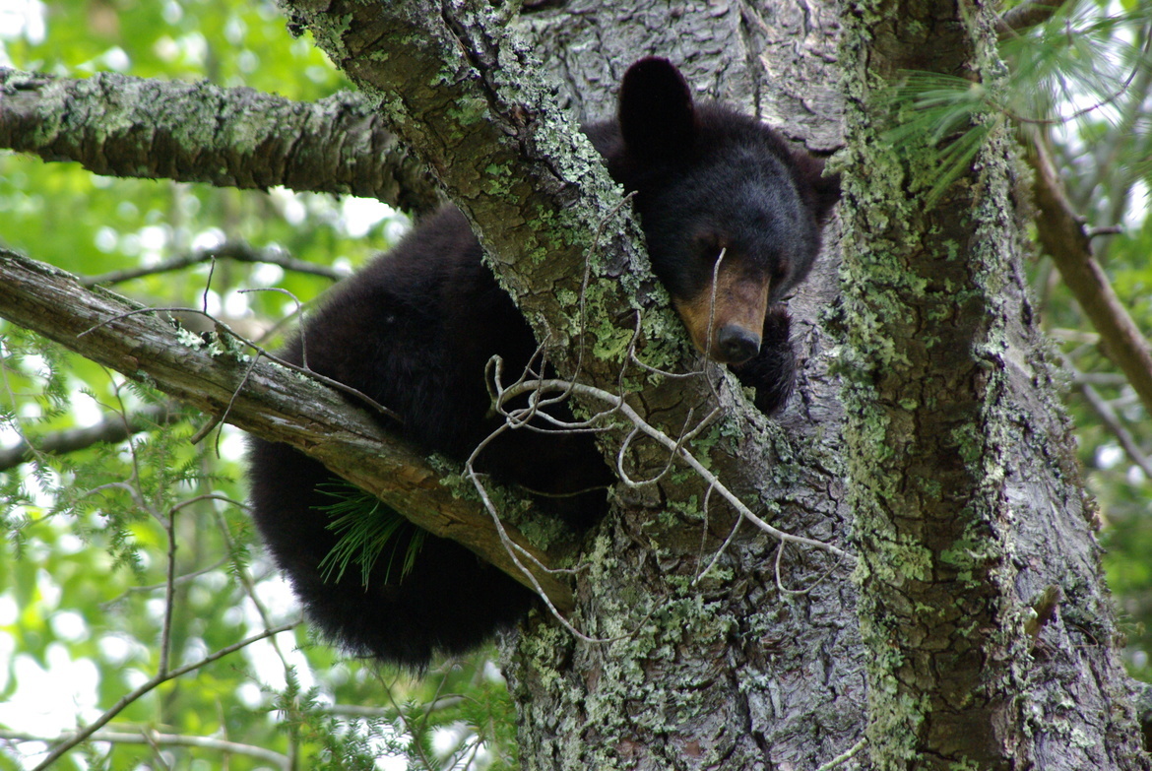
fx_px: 14416
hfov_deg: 4.6
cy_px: 386
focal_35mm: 450
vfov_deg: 3.1
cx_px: 576
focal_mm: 300
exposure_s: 1/125
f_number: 8
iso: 800
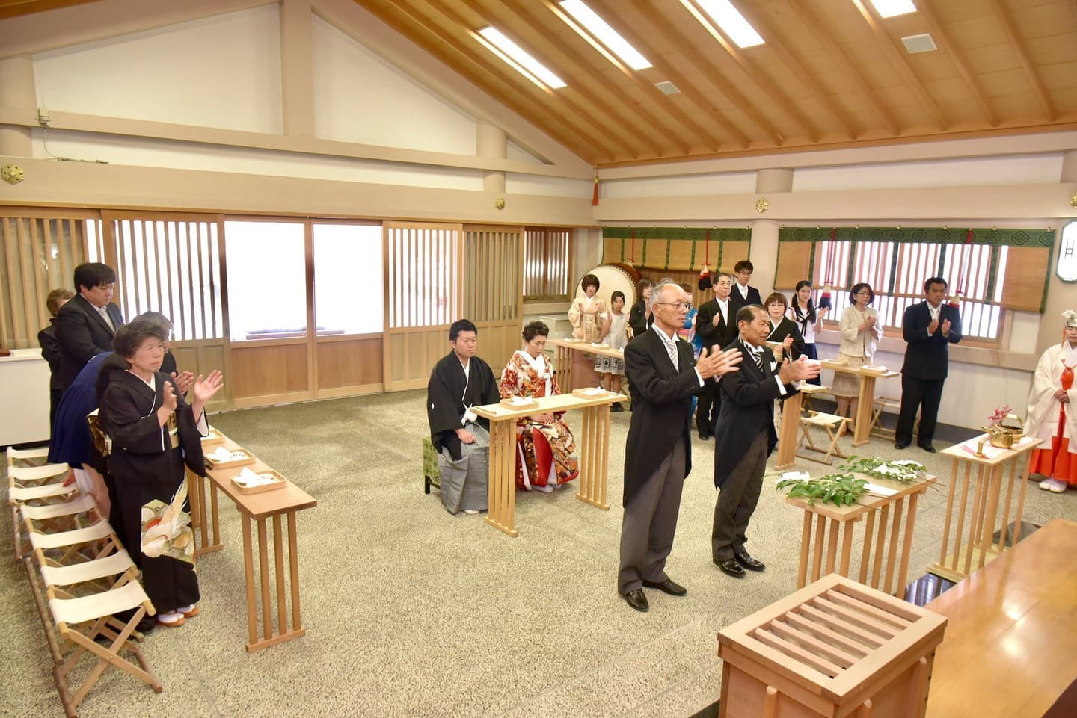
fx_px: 718
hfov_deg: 73.7
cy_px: 359
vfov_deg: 53.2
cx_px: 538
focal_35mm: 24
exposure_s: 1/80
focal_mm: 24
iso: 4000
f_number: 5.6
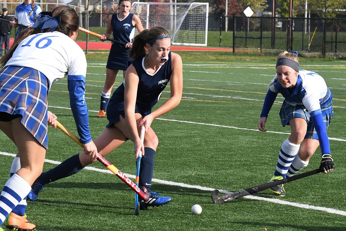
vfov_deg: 9.2
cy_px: 116
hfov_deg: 13.7
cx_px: 173
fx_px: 1442
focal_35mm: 150
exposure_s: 1/1000
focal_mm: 100
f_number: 10
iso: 800
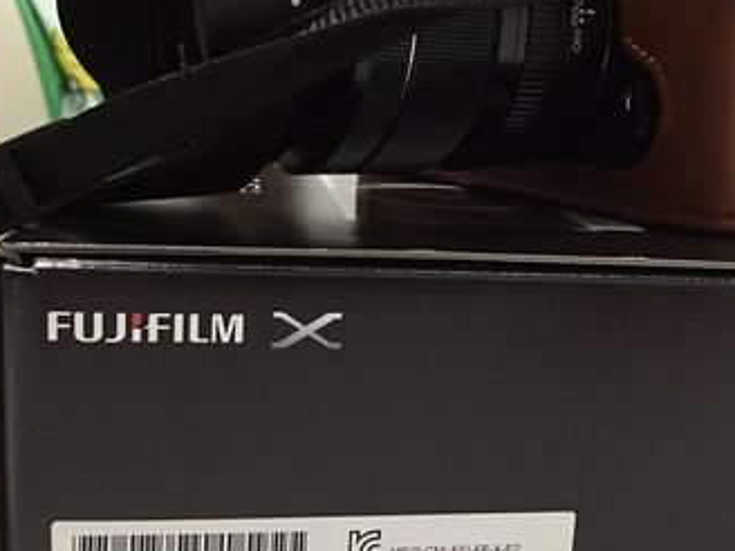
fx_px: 1125
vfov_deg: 27.5
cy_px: 280
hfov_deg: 35.8
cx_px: 497
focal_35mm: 53
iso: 250
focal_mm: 4.15
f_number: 2.2
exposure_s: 1/15
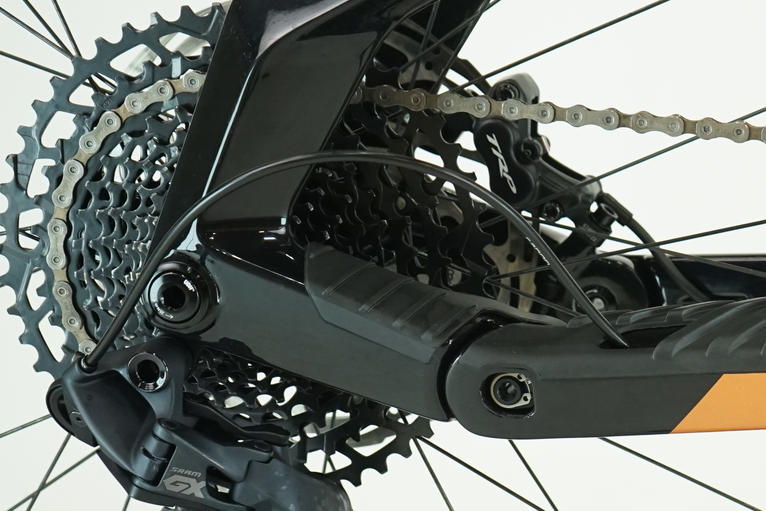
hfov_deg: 17.5
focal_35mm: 110
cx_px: 971
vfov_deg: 12.4
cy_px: 396
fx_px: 2341
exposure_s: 1/200
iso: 1600
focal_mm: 43
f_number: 5.6
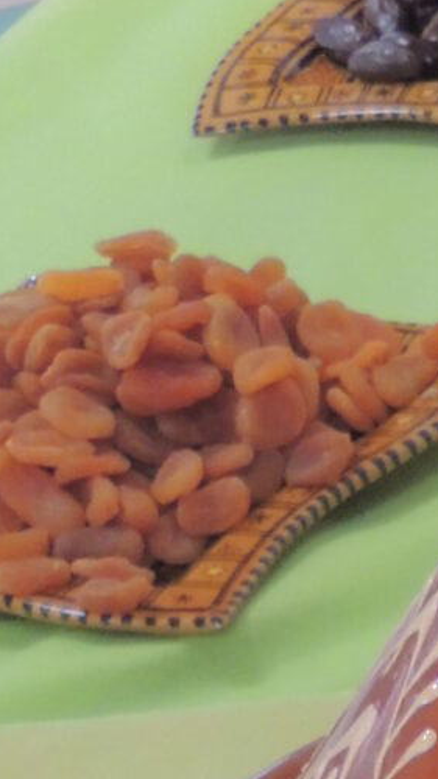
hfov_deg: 3.9
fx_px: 6343
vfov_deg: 6.7
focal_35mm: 307
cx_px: 1033
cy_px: 1689
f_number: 3.7
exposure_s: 1/30
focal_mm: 9.8
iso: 400
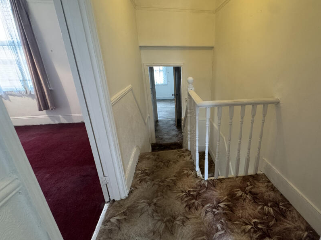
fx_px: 167
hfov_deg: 86.7
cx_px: 192
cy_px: 125
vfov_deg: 71.6
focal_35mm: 18
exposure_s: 1/50
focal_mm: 2.22
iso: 500
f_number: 2.2
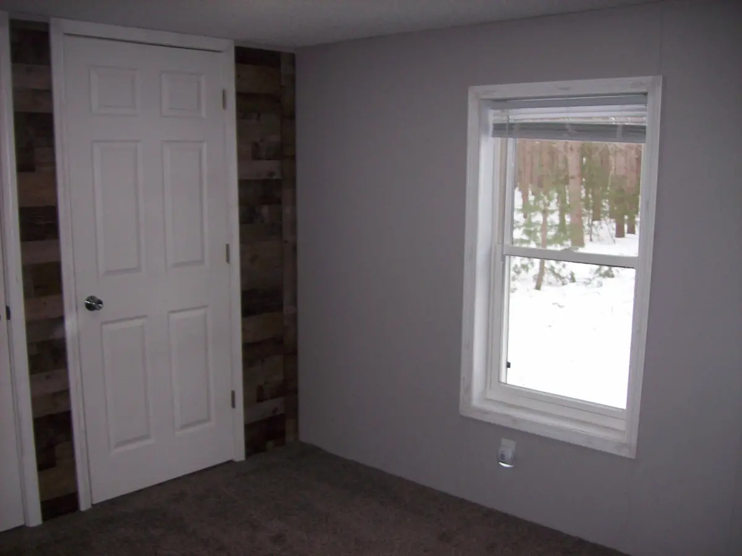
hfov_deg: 51.4
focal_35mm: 36
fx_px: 771
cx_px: 371
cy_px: 278
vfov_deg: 39.6
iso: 80
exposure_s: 1/64
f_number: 2.7
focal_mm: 6
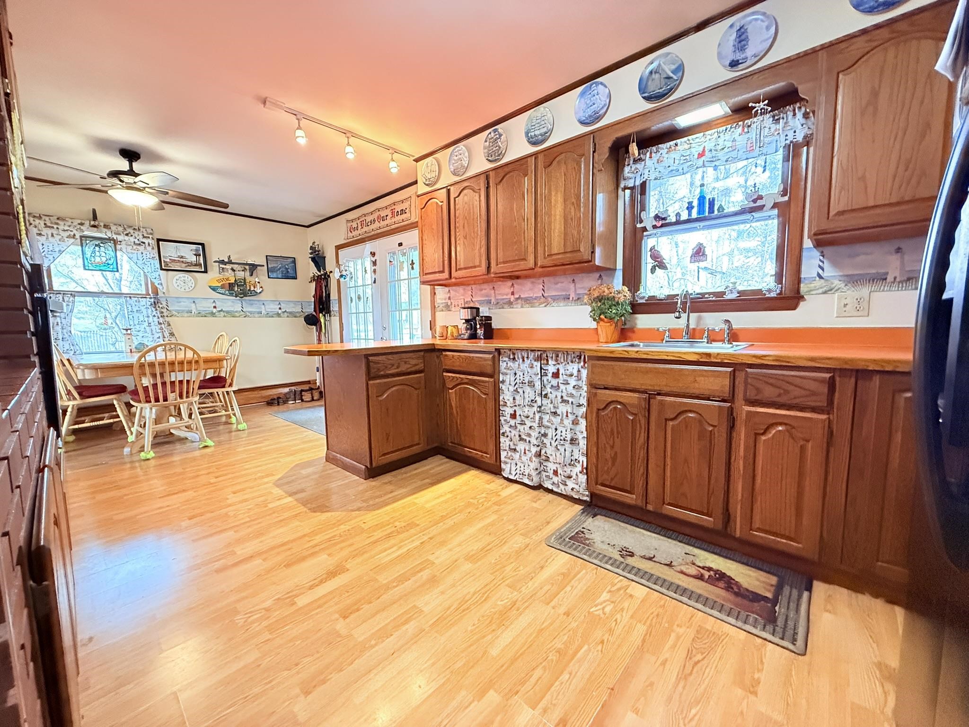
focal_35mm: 14
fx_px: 392
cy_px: 364
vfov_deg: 85.7
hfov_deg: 102.1
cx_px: 484
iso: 640
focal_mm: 2.22
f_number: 2.2
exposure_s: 1/60
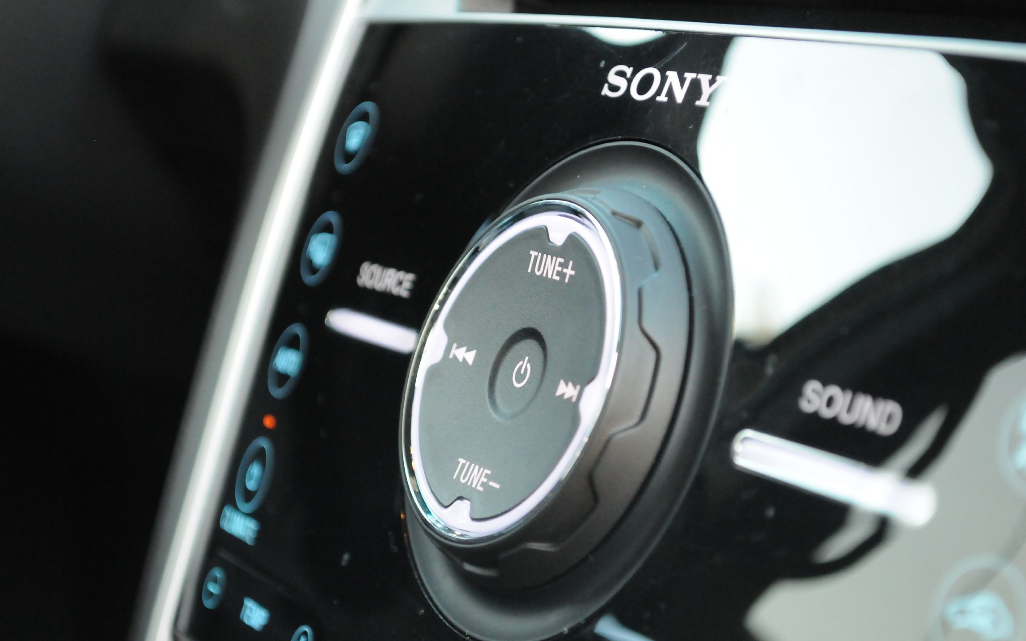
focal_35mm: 85
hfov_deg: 24.5
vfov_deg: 15.5
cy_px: 323
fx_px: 2363
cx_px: 513
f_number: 5.6
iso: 2500
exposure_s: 1/100
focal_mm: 55
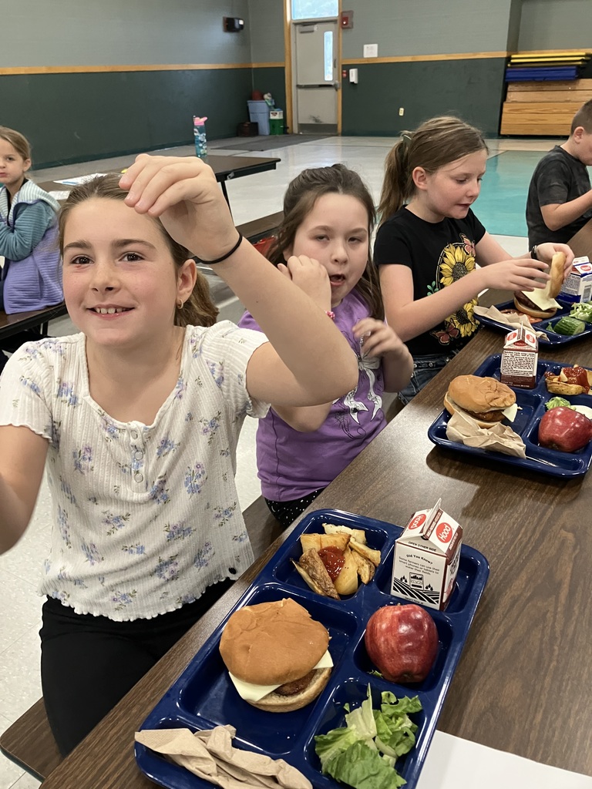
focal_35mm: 28
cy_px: 394
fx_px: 638
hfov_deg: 49.7
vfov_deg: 63.4
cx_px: 296
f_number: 1.8
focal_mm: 3.99
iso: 200
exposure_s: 1/60
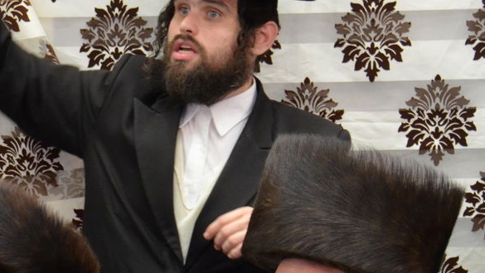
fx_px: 4822
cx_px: -45
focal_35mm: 375
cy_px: 291
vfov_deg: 3.2
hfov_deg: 5.7
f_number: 6.3
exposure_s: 1/80
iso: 1600
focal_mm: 100
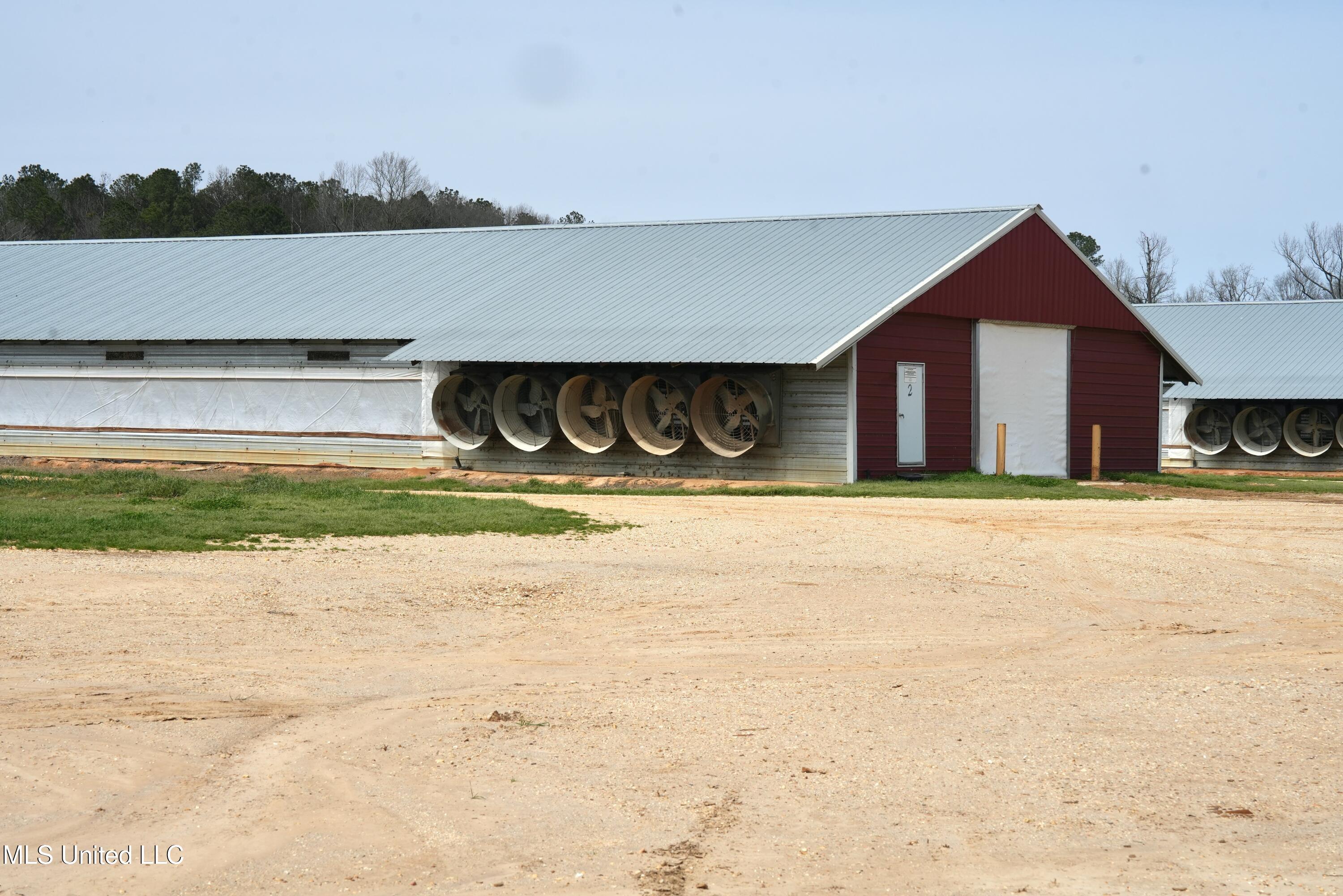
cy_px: 448
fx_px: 2611
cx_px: 672
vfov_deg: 19.5
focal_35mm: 70
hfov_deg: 28.8
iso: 400
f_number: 11
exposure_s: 1/1000
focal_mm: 70
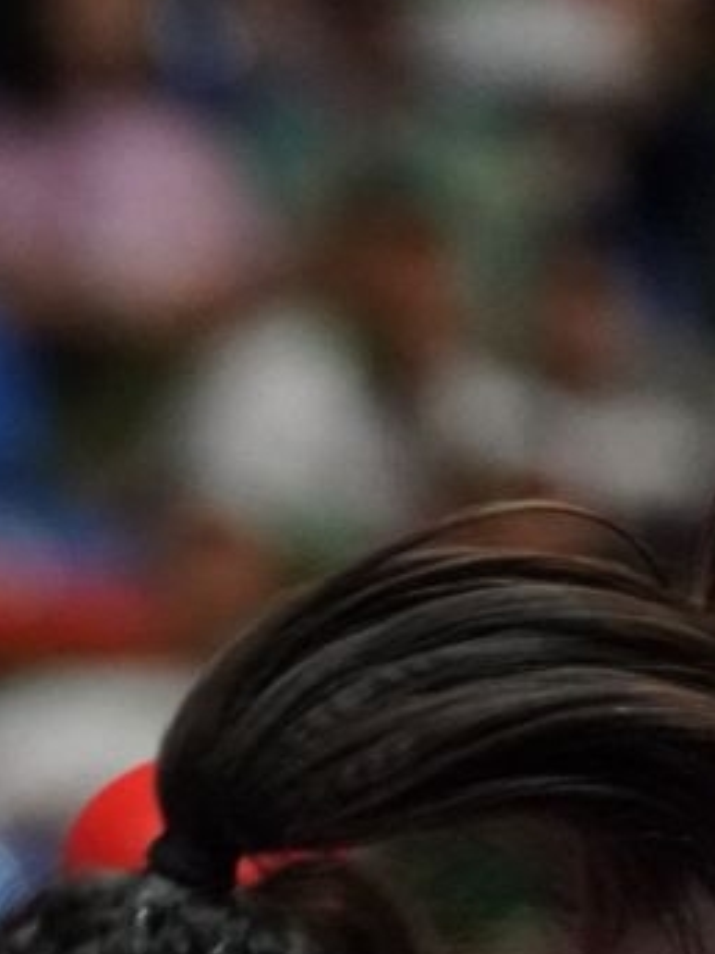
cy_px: 1439
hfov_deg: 1.8
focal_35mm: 826
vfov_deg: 2.4
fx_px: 22748
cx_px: -751
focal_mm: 164
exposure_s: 1/1000
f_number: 2.8
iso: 6400
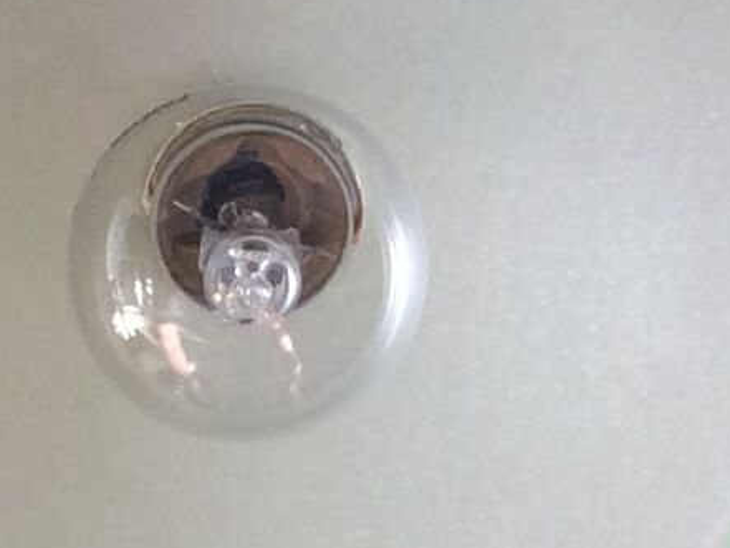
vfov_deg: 16.4
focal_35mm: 90
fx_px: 1898
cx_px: 290
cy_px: 215
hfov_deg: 21.7
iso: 50
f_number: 2.4
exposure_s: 1/33
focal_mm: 2.15
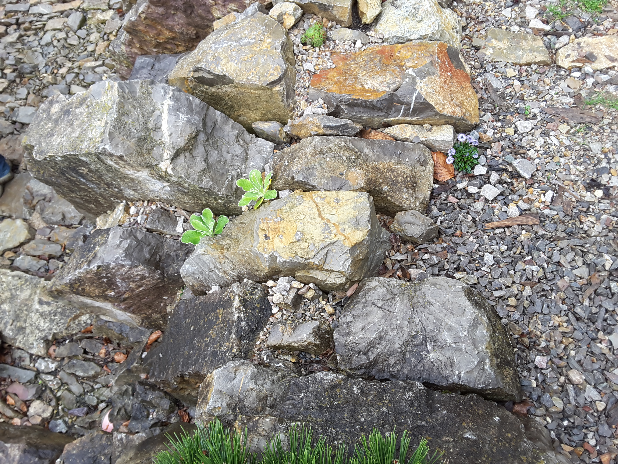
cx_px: 309
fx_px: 553
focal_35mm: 31
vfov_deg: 45.4
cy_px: 232
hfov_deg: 58.4
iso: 40
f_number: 1.9
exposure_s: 1/138
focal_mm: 2.9
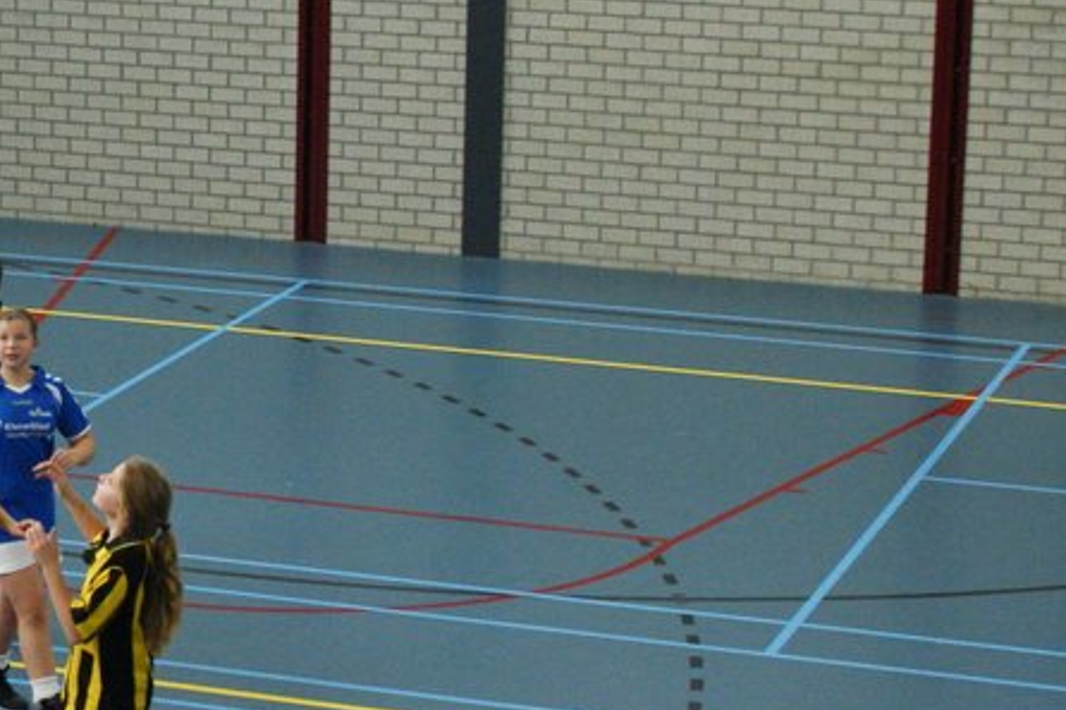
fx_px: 3345
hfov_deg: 16.9
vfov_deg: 12.1
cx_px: -366
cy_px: 567
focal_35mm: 113
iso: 800
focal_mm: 28
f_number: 4.5
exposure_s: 1/200
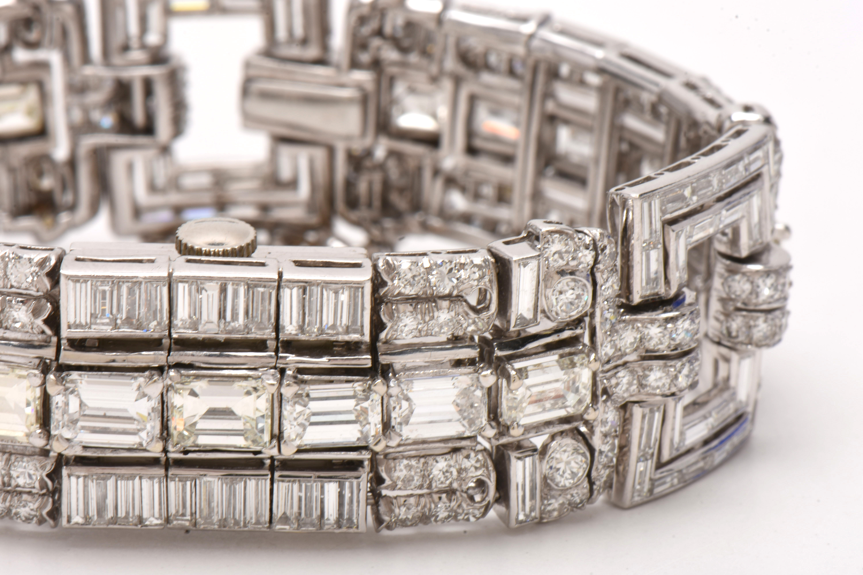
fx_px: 3056
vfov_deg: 10.8
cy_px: 288
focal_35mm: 128
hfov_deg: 16.1
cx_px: 432
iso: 100
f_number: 29
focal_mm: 85
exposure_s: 1/80
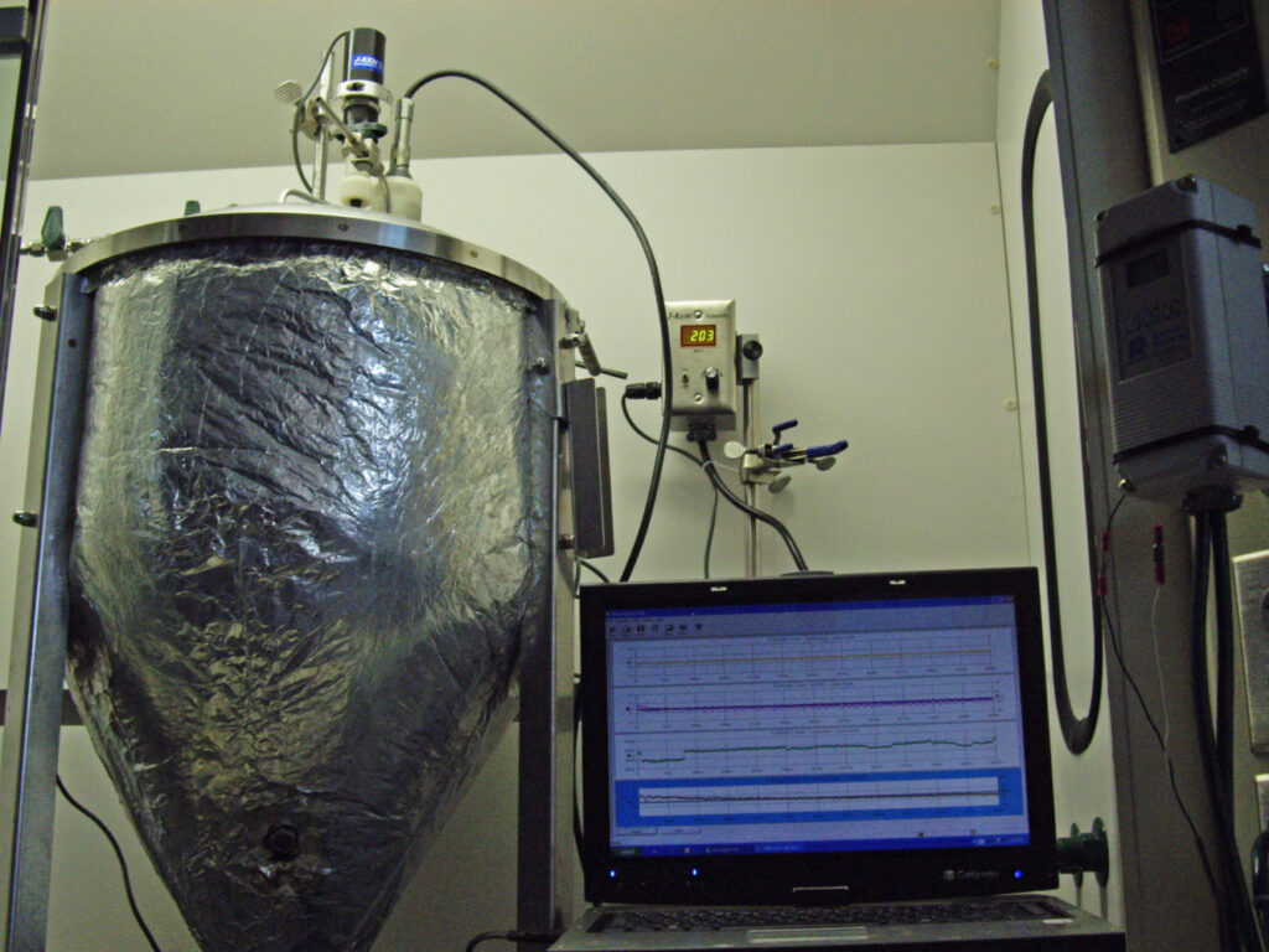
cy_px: 476
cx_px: 634
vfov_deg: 31.5
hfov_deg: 41.2
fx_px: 1686
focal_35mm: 46
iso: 200
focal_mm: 9.6
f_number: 3.1
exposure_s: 1/100
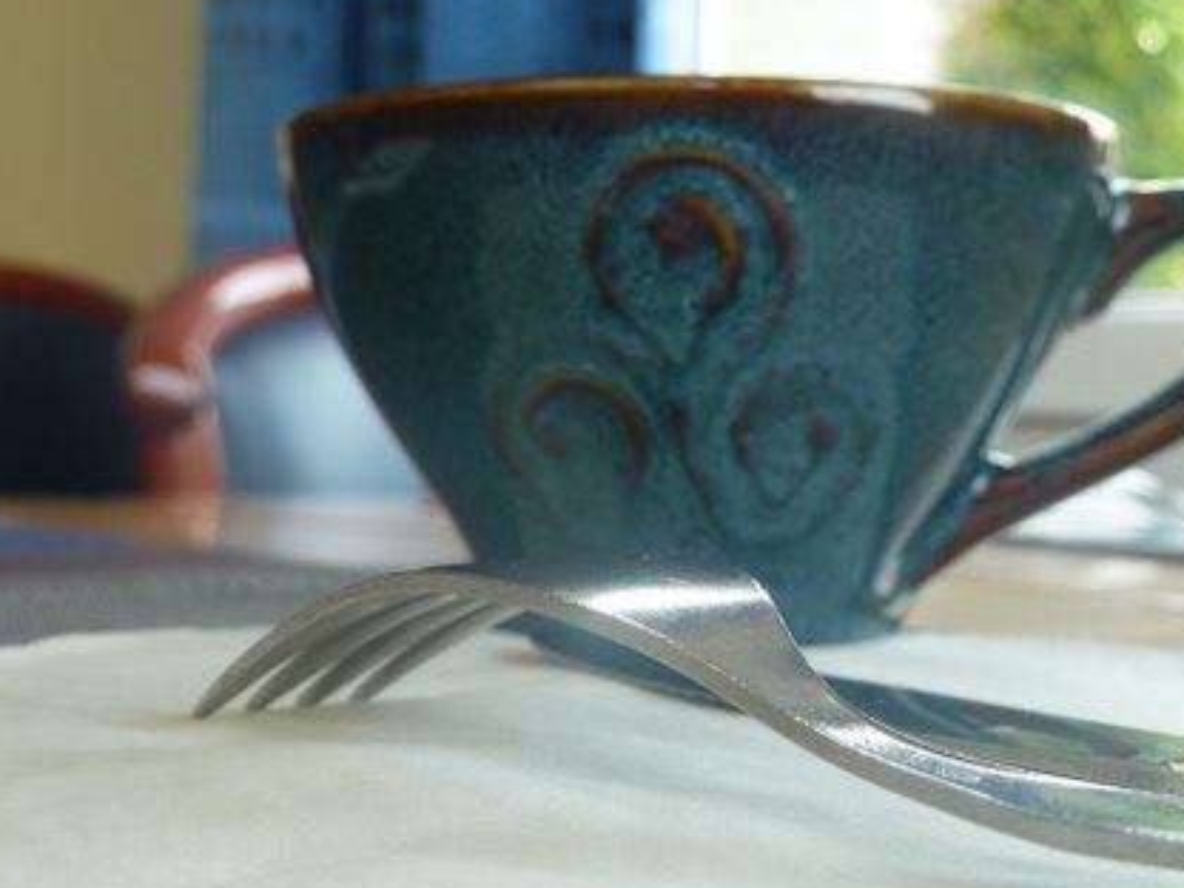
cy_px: 484
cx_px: 657
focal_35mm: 60
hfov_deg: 32.2
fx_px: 2052
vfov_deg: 24.4
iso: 200
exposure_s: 1/40
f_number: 3.8
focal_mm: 8.5
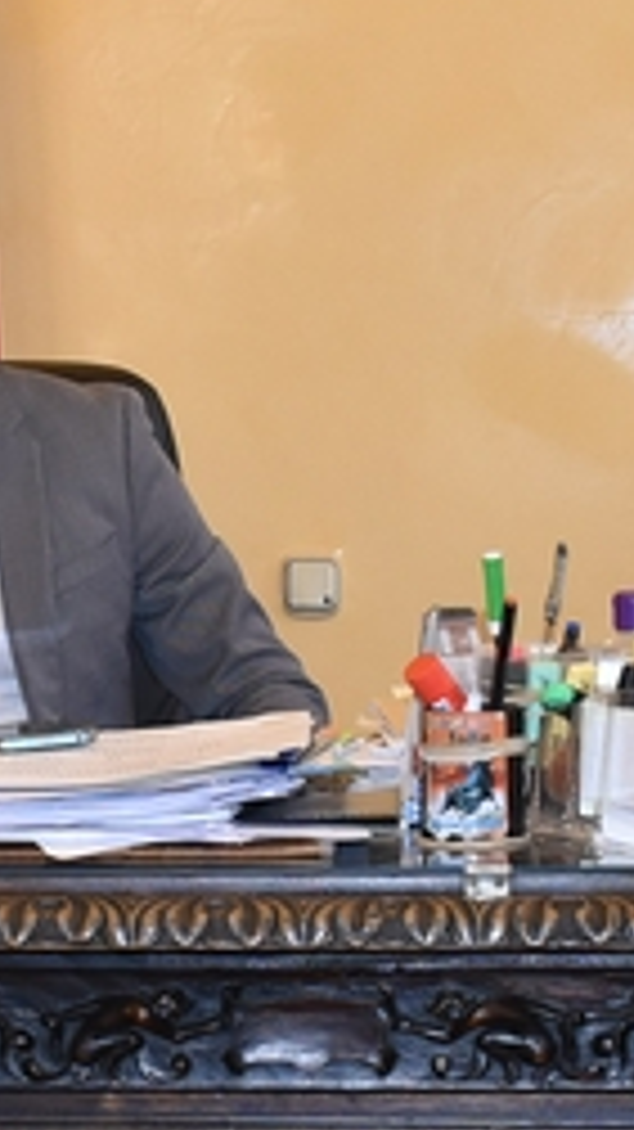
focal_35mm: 113
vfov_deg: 19.0
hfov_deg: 10.6
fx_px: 3381
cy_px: 599
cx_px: 36
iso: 800
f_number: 3.5
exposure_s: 1/60
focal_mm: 20
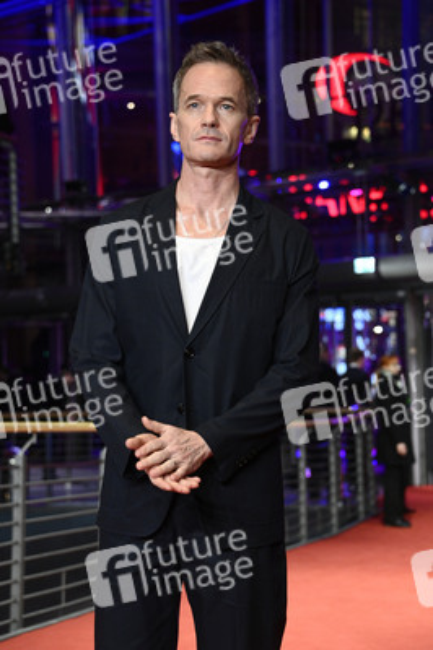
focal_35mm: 92
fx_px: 1663
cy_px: 325
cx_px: 216
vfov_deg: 22.2
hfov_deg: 14.8
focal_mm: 92
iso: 5000
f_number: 5.6
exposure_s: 1/200
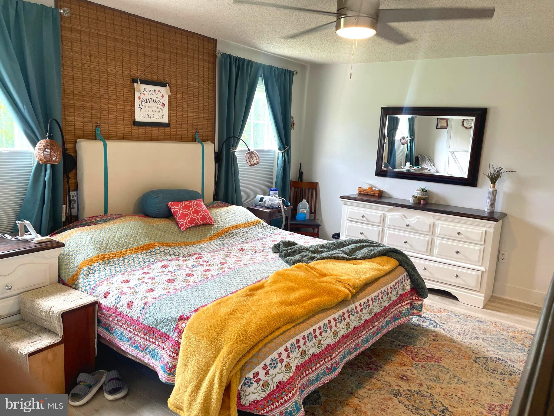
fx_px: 416
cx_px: 277
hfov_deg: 67.3
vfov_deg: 53.1
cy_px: 208
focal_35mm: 26
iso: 100
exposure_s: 1/120
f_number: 1.6
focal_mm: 4.2
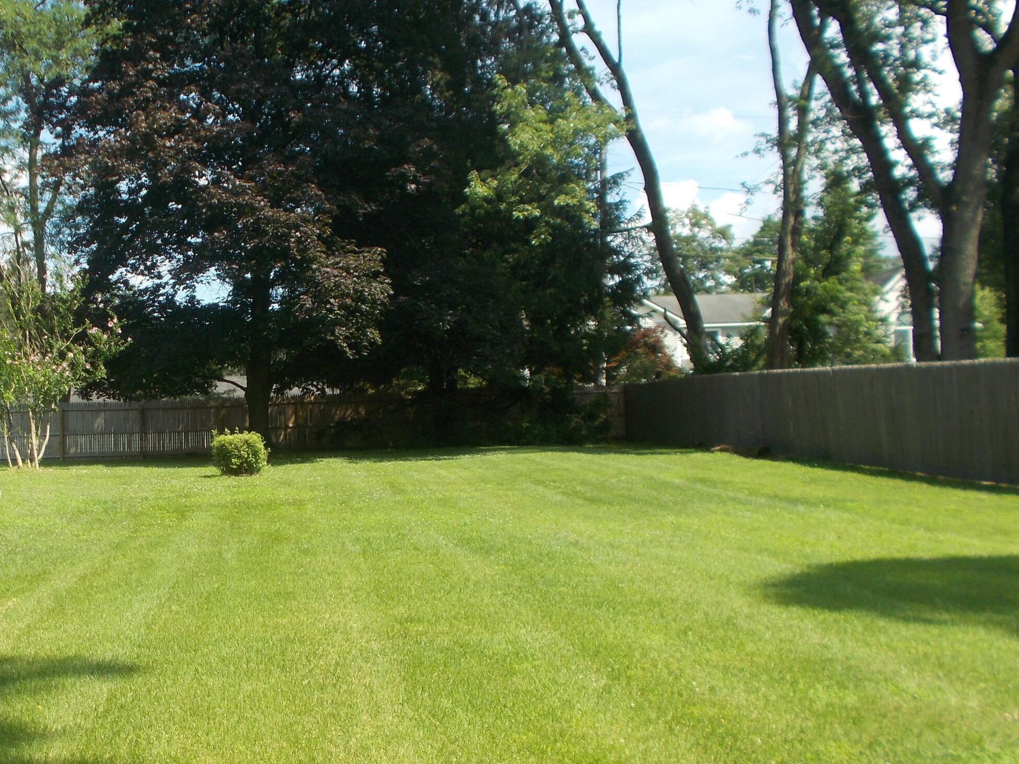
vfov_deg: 31.4
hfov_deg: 40.0
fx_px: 1354
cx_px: 241
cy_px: 471
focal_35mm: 46
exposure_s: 1/400
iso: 80
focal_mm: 5.3
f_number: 3.4
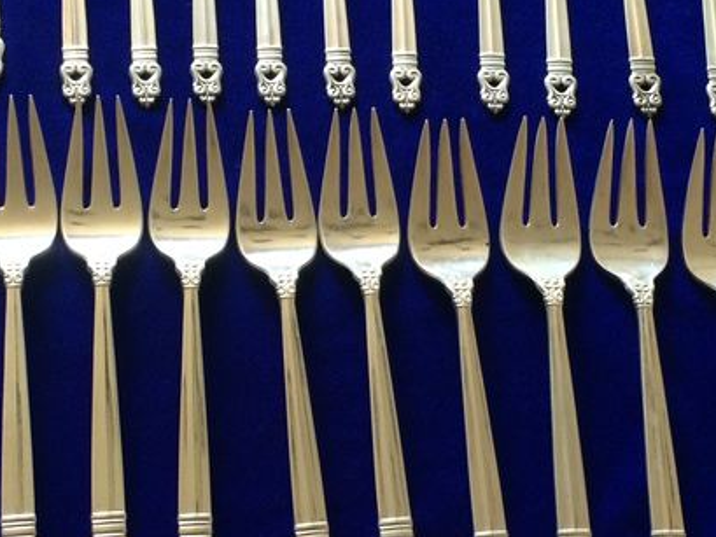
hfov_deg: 29.3
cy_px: 358
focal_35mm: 66
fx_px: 1366
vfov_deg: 22.2
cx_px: 291
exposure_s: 1/30
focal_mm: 4.12
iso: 100
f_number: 2.2
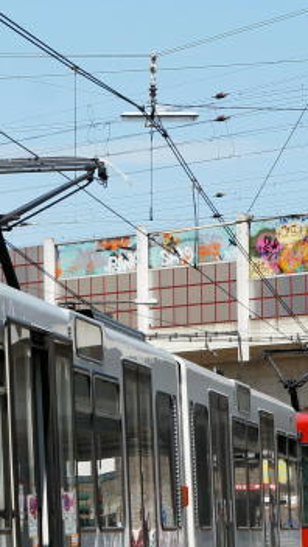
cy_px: 452
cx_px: -180
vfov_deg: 9.6
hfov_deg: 5.4
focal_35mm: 223
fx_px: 3238
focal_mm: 50
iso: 200
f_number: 9
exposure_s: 1/400
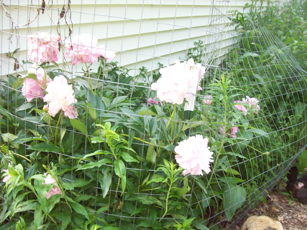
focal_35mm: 36
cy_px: 115
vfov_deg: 39.6
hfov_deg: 51.4
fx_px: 319
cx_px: 154
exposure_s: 1/93.9
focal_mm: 6
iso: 140
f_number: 2.7
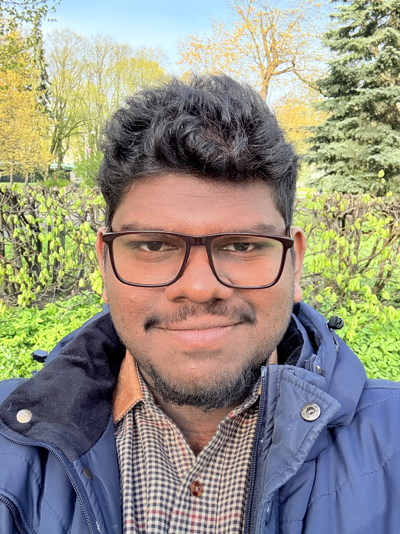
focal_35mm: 30
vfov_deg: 60.0
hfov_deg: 46.8
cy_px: 267
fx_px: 462
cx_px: 200
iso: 64
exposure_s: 1/241
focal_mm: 2.69
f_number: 1.9
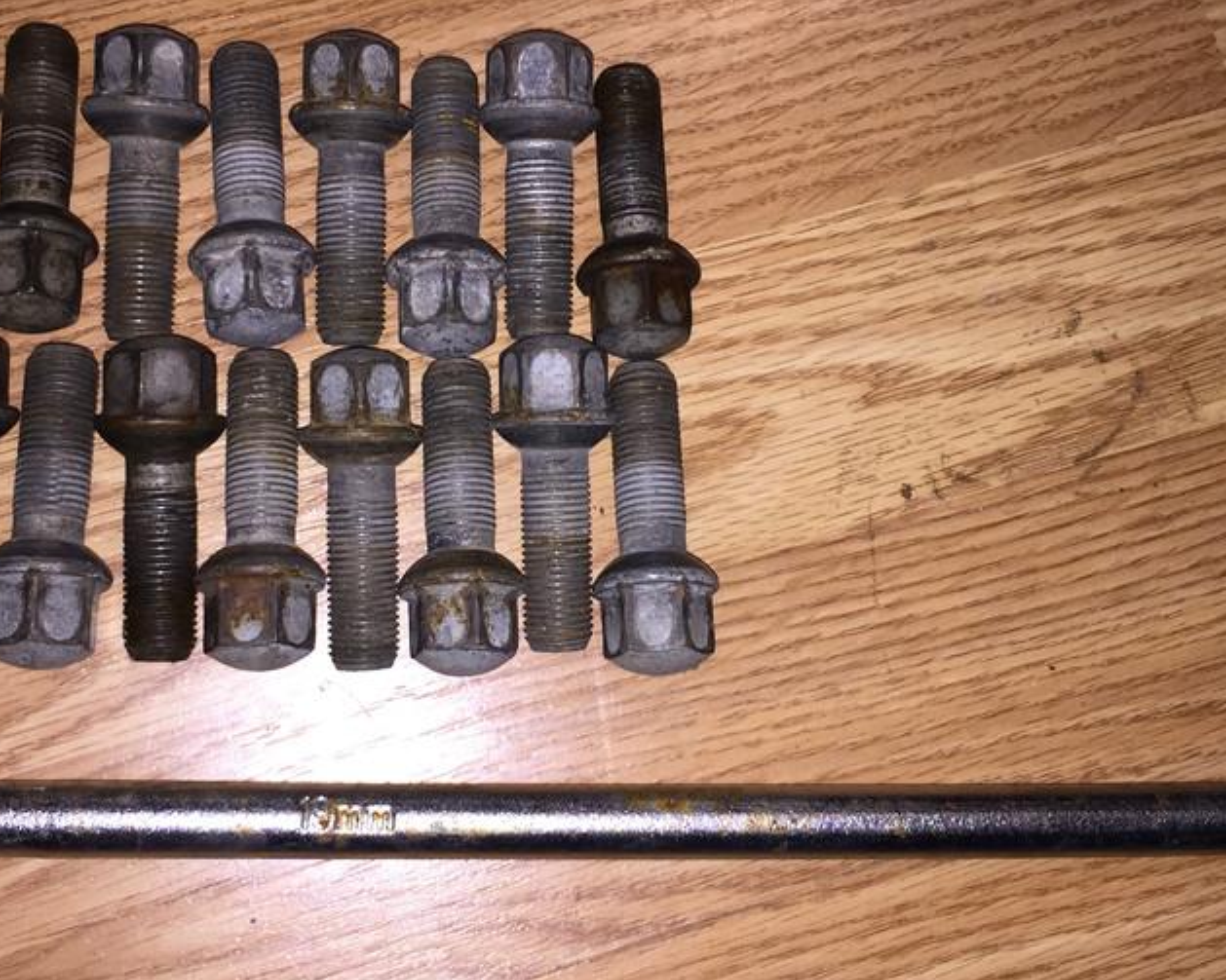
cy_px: 421
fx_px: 1741
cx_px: 572
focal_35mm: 48
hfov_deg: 38.8
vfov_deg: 31.4
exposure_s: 1/33
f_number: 2.2
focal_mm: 4.15
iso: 32
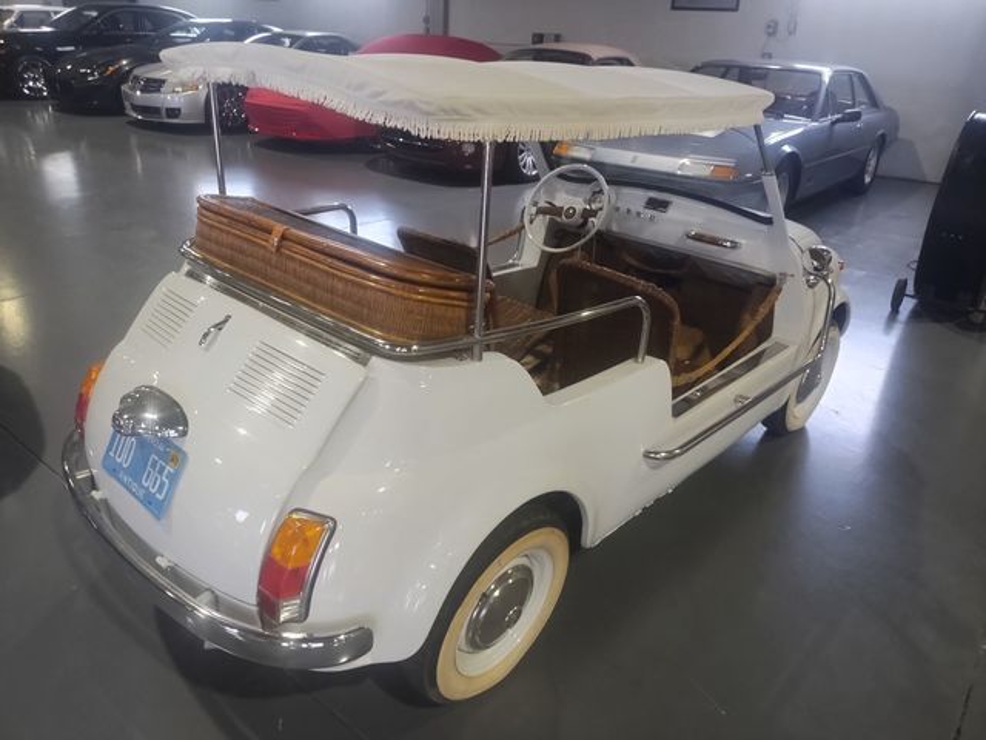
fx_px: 712
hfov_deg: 69.4
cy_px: 370
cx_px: 493
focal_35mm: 25
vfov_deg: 54.9
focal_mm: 4.71
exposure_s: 1/60
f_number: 1.7
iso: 116
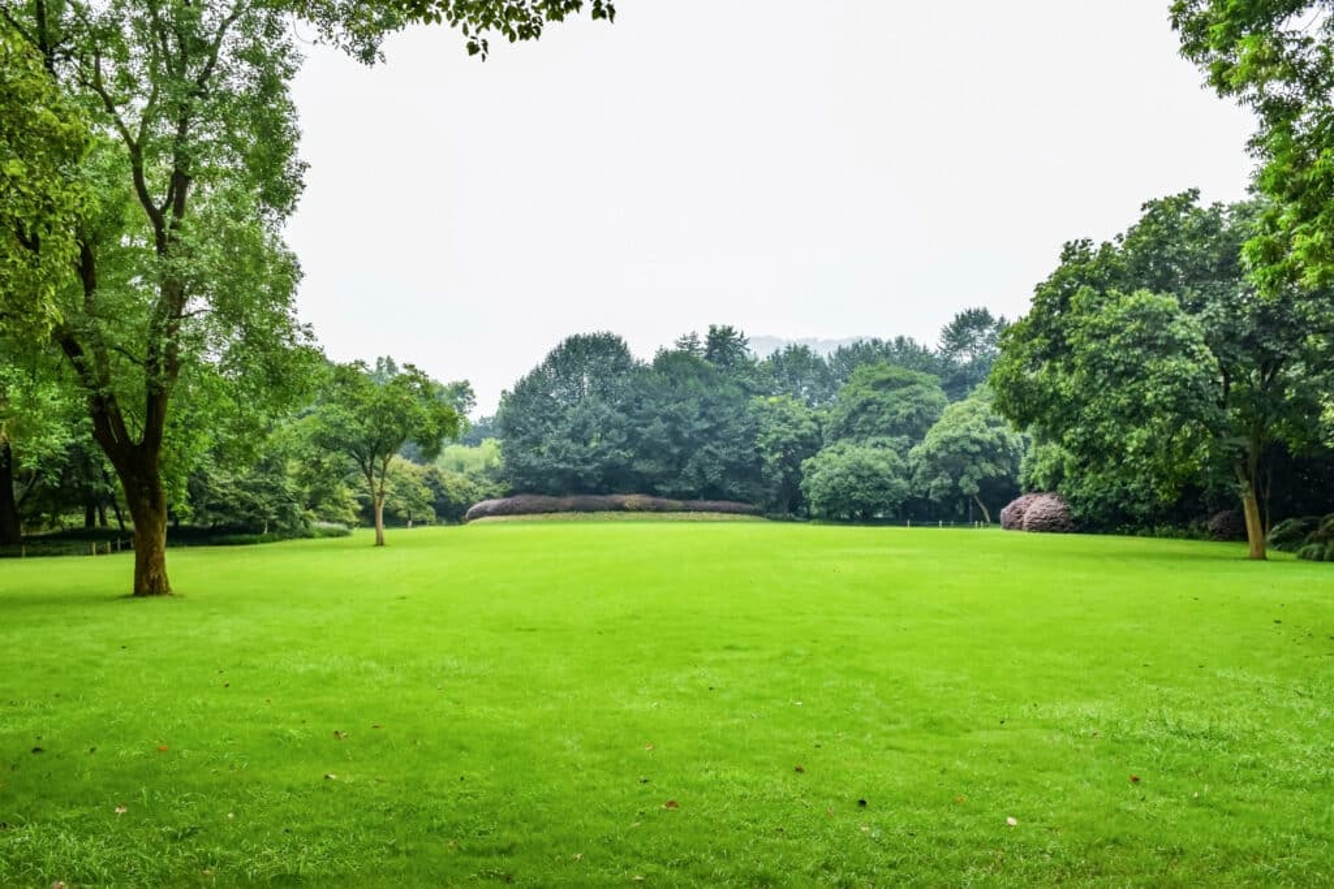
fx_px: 1279
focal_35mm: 34
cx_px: 667
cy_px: 444
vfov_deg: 38.4
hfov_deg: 55.1
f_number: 9
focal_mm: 23
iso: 400
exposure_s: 1/100
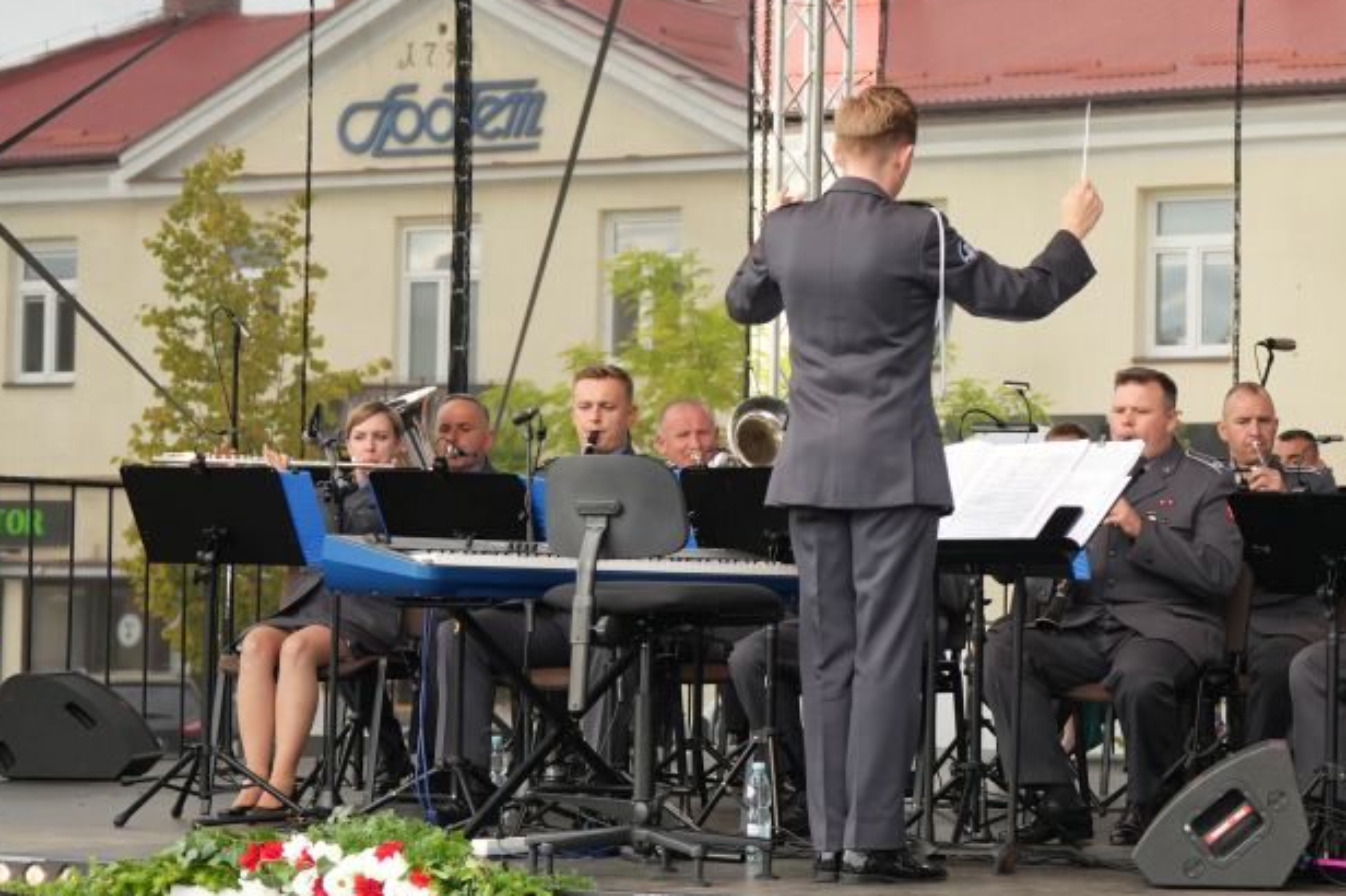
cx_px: 1296
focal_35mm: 106
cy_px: 480
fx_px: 3961
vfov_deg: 12.9
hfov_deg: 18.8
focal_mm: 51
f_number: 4.5
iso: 1000
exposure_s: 1/400
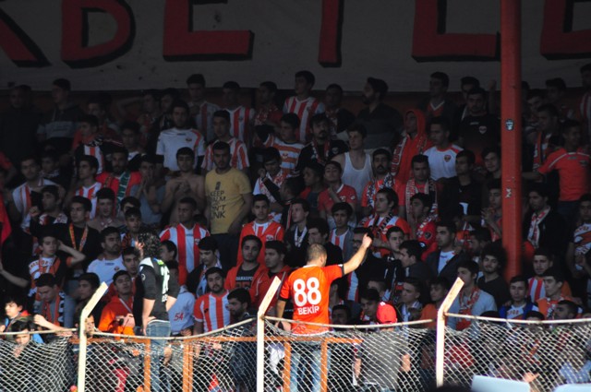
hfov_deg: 4.6
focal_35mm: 450
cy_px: 196
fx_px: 7378
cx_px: 296
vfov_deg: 3.0
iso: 800
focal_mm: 300
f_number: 5.6
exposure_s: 1/2000
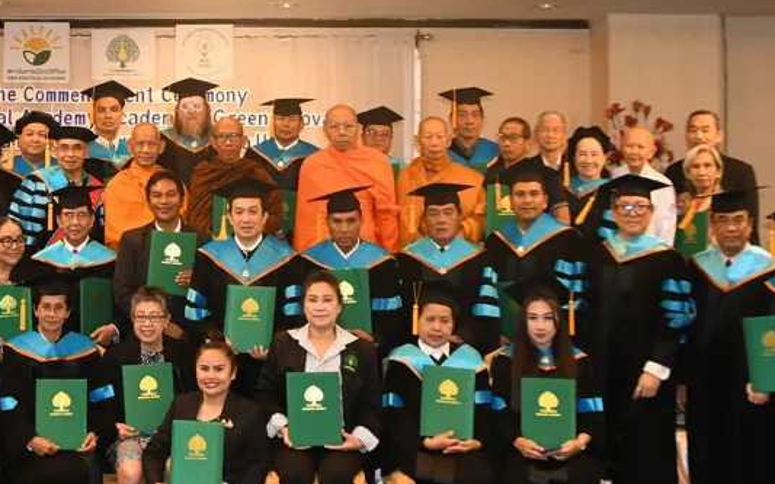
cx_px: 220
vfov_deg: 20.8
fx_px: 1309
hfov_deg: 32.5
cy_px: 110
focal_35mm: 62
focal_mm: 18
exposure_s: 1/30
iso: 1000
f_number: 3.5
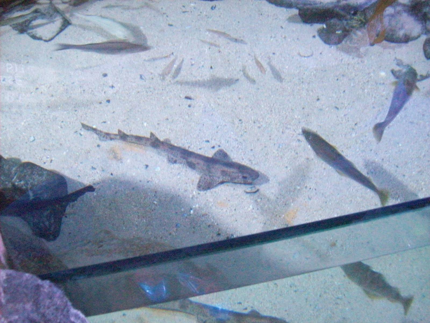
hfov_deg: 51.4
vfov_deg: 39.7
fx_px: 447
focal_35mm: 36
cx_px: 215
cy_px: 162
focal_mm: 6
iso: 800
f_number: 2.7
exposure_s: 1/8.02
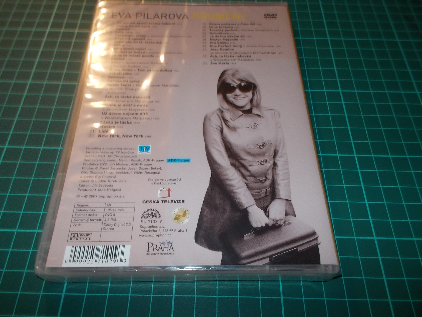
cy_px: 158
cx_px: 211
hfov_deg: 61.7
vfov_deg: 48.2
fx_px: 354
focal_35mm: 29
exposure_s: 1/30
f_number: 3.3
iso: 200
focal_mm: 4.1
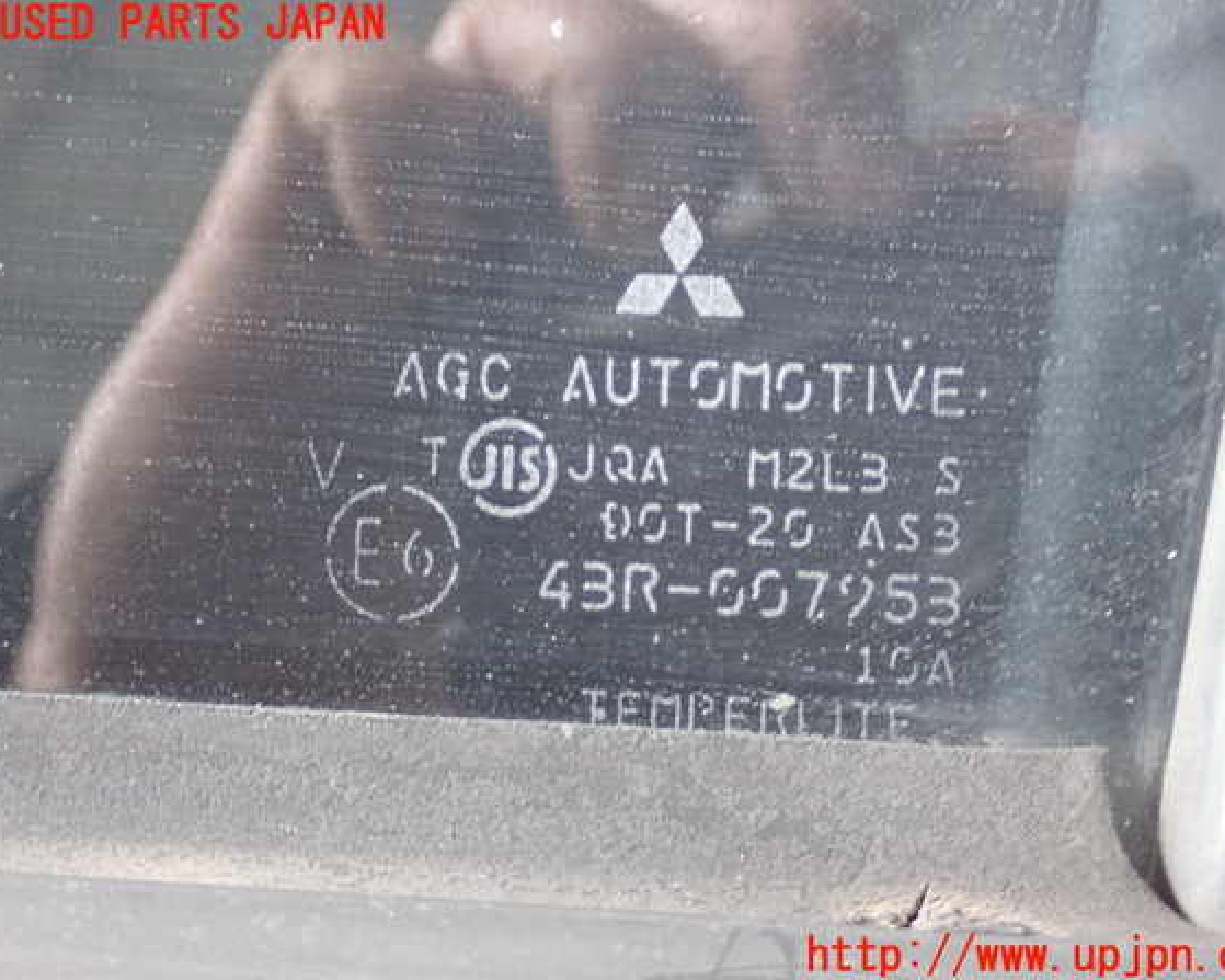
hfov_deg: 29.1
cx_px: 644
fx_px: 2356
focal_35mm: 65
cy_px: 491
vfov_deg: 23.5
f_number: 3.6
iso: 800
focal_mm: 11.09
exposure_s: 1/30
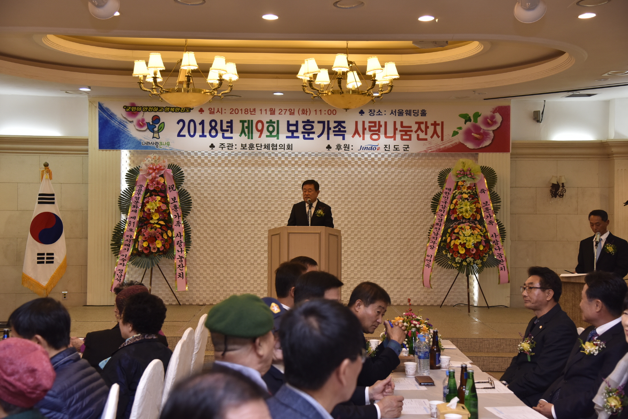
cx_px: 314
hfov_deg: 41.1
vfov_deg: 28.1
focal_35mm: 48
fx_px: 838
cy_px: 210
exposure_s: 1/125
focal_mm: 48
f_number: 4.5
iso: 800
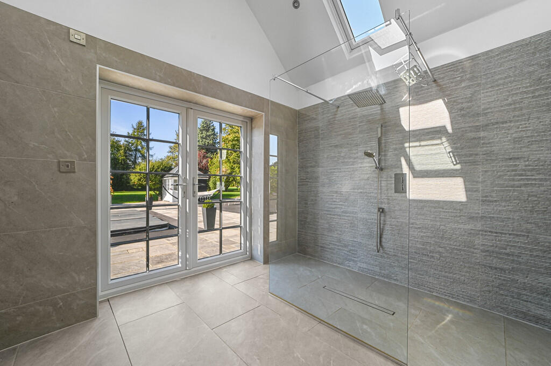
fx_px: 214
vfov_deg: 81.1
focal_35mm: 14
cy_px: 183
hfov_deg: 104.3
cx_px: 276
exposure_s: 1/15
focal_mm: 14
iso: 400
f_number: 8
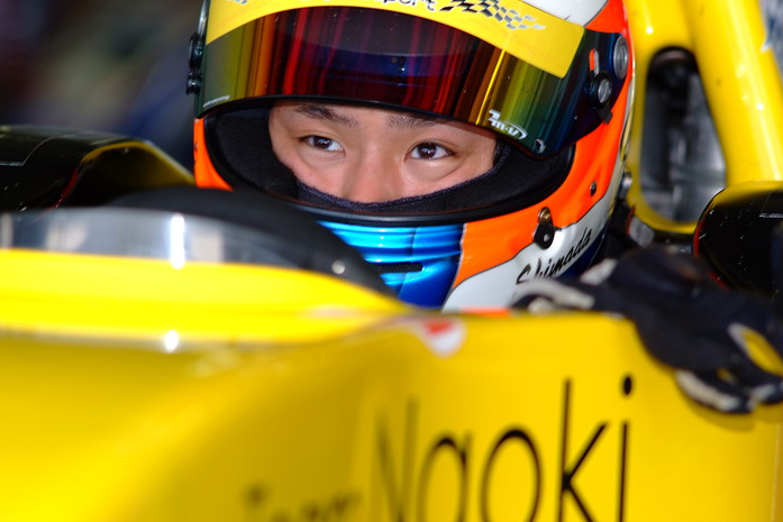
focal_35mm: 279
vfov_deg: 4.9
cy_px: 257
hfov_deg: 7.4
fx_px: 6069
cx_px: 382
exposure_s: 1/60
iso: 100
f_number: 4
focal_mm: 180
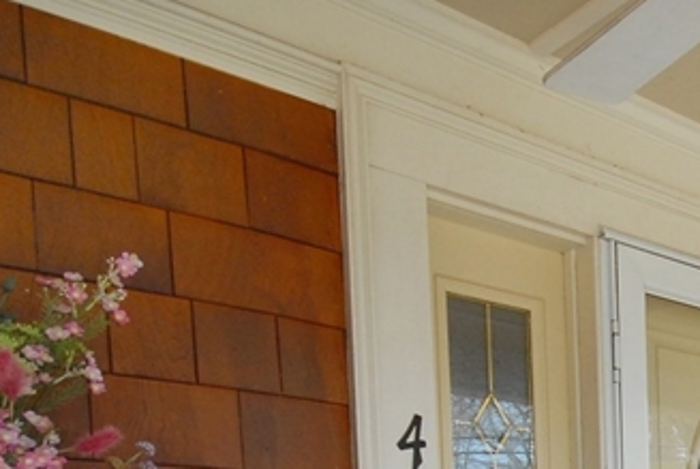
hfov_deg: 32.4
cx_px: 893
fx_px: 915
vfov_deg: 24.5
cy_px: 634
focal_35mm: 47
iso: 400
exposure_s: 1/125
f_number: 5
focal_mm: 10
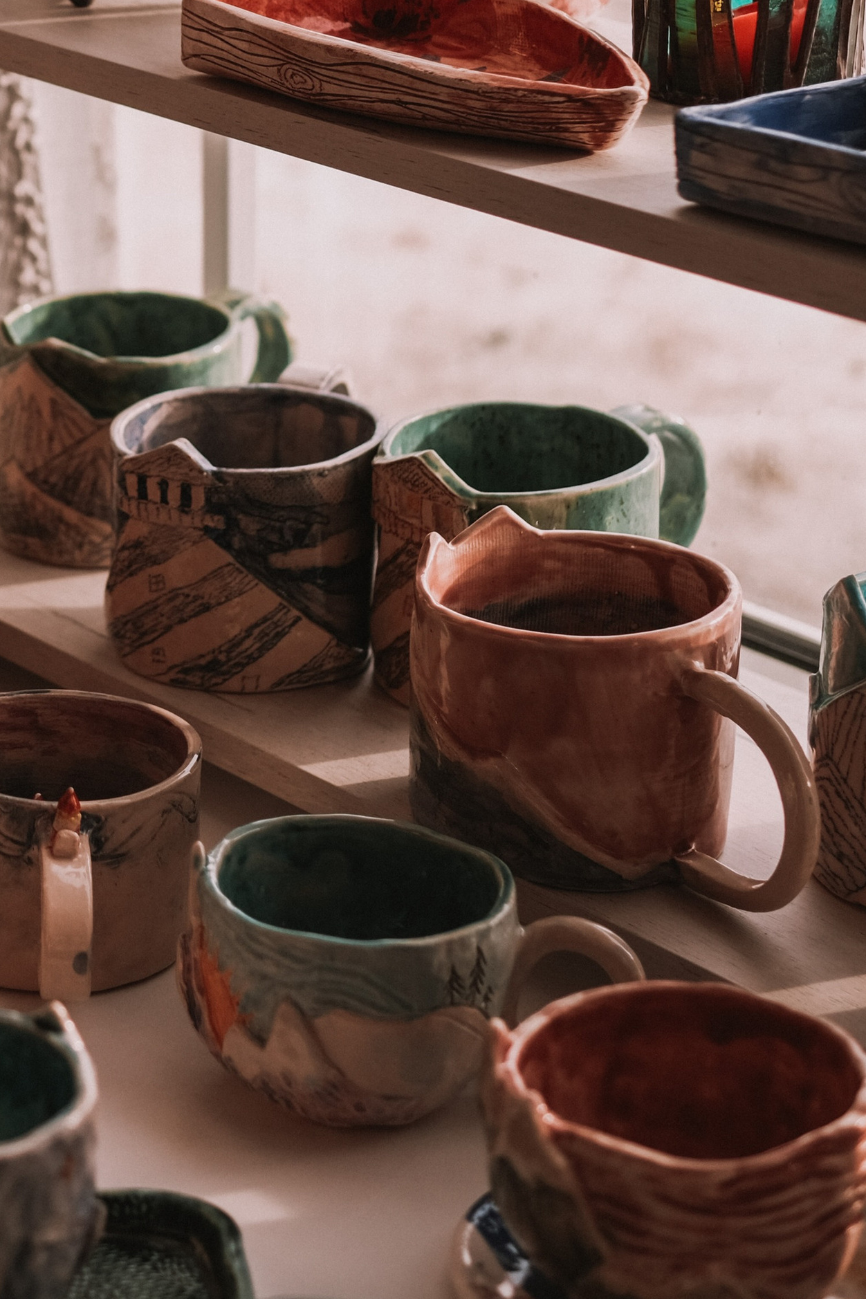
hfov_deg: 14.6
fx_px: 3319
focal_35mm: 92
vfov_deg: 21.8
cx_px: -17
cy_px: 214
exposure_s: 1/680
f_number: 2
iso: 200
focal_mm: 30
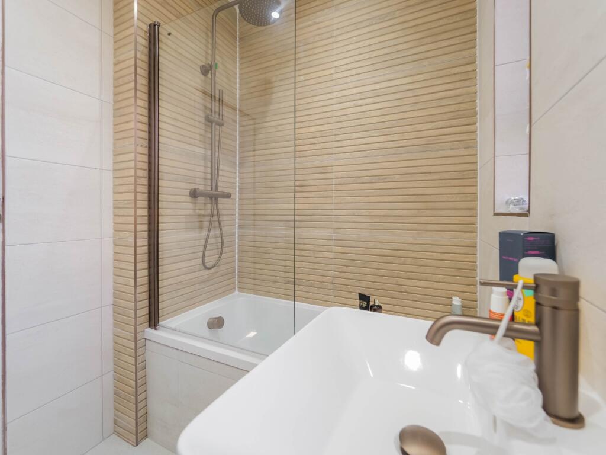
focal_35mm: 14
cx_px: 303
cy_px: 228
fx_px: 245
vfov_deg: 85.7
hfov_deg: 102.1
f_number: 2.8
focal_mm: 7
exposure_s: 1/50
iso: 320
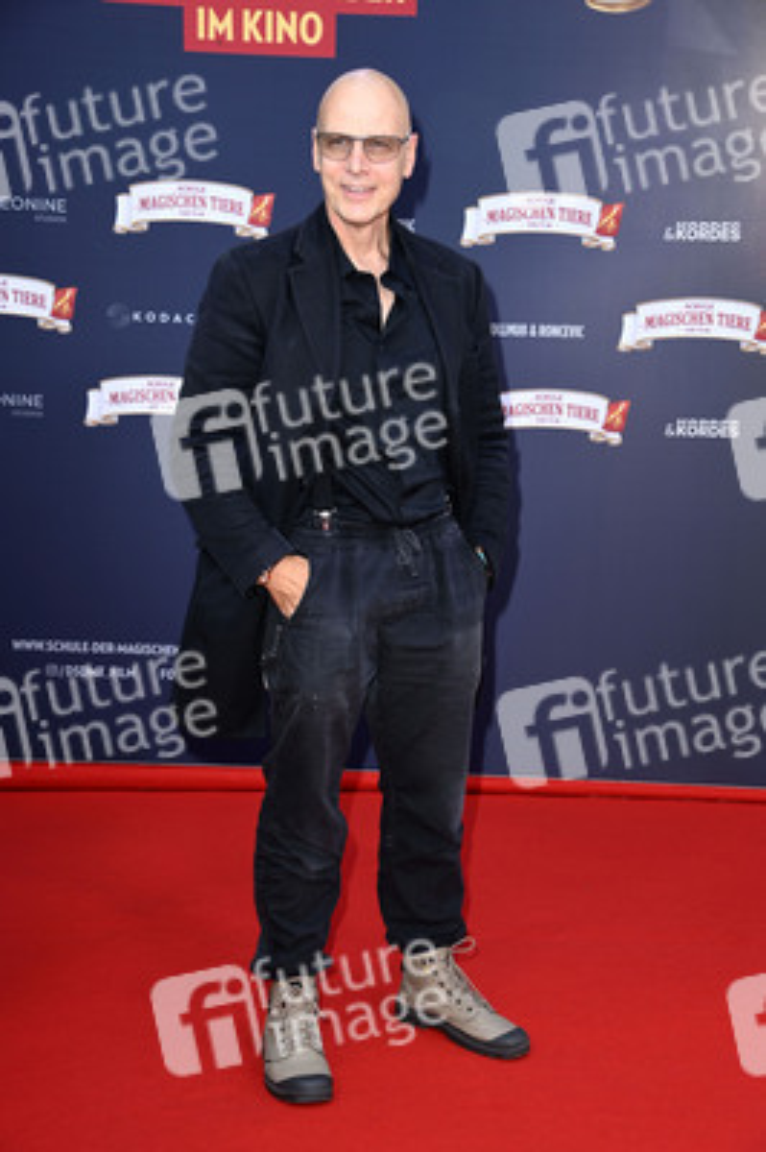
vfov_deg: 34.5
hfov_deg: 23.3
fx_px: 1854
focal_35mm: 58
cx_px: 383
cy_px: 576
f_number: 5.6
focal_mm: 58
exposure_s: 1/250
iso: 640
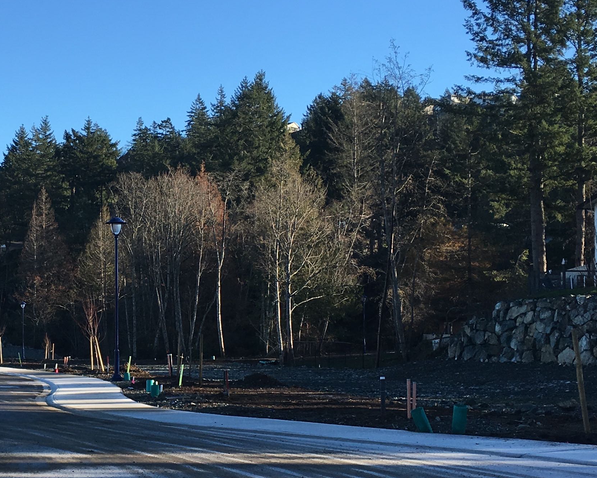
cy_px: 323
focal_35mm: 69
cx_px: 62
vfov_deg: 22.1
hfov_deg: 26.6
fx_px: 1219
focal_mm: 4.15
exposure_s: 1/610
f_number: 2.2
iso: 25
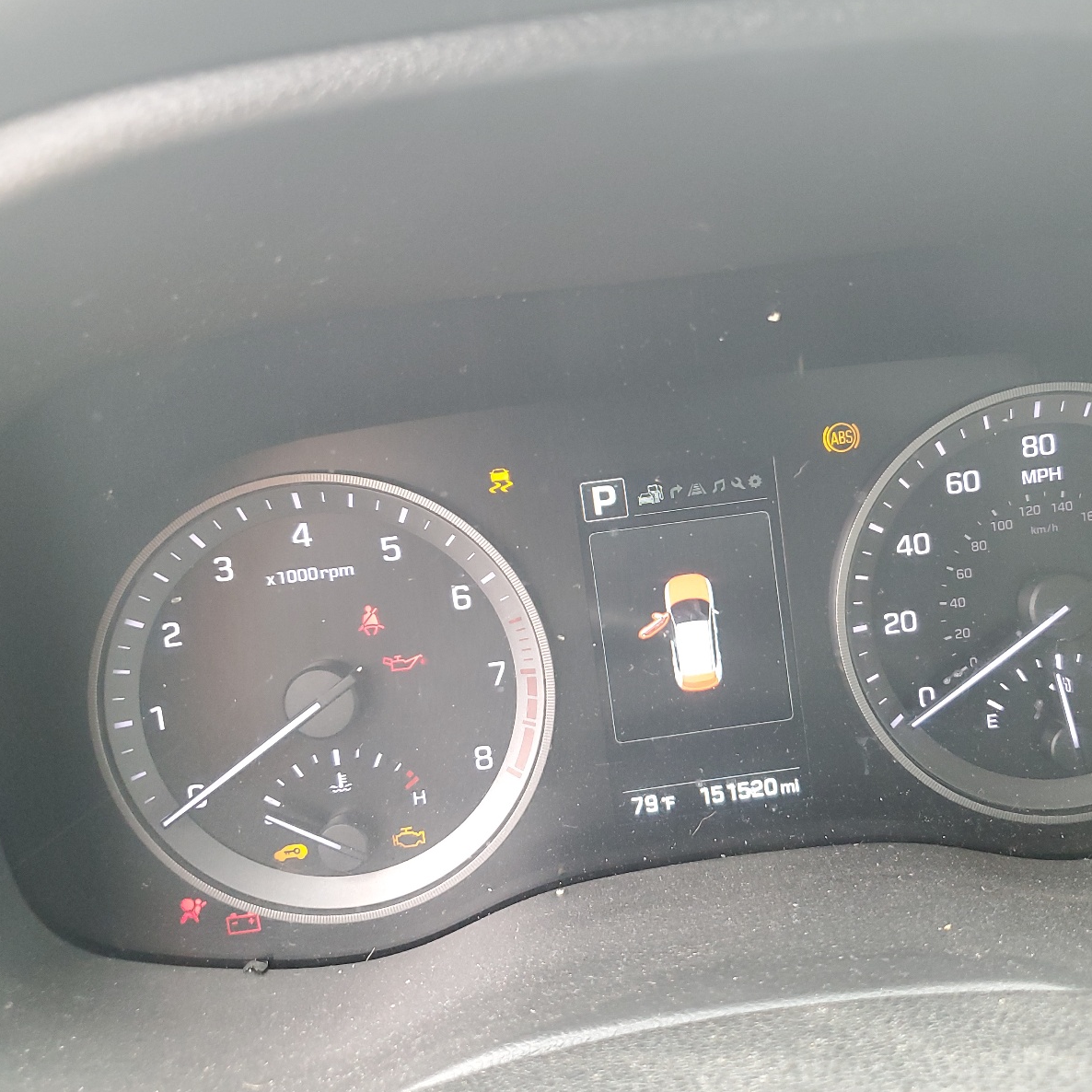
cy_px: 544
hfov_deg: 51.9
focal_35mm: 31
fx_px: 1106
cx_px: 697
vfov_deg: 52.5
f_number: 1.5
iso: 204
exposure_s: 1/60.2
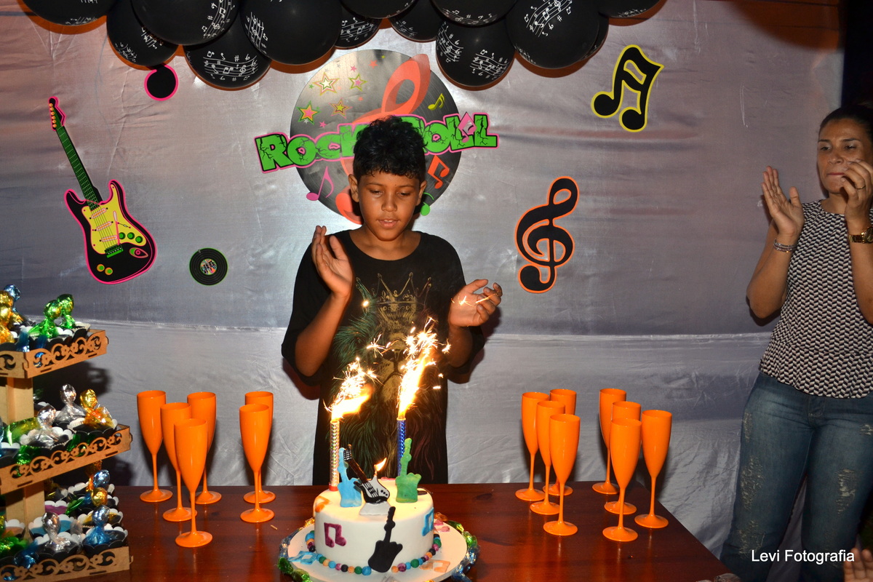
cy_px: 291
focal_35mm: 33
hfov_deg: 57.2
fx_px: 800
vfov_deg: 40.0
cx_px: 436
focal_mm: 22
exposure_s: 1/100
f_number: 5
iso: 400
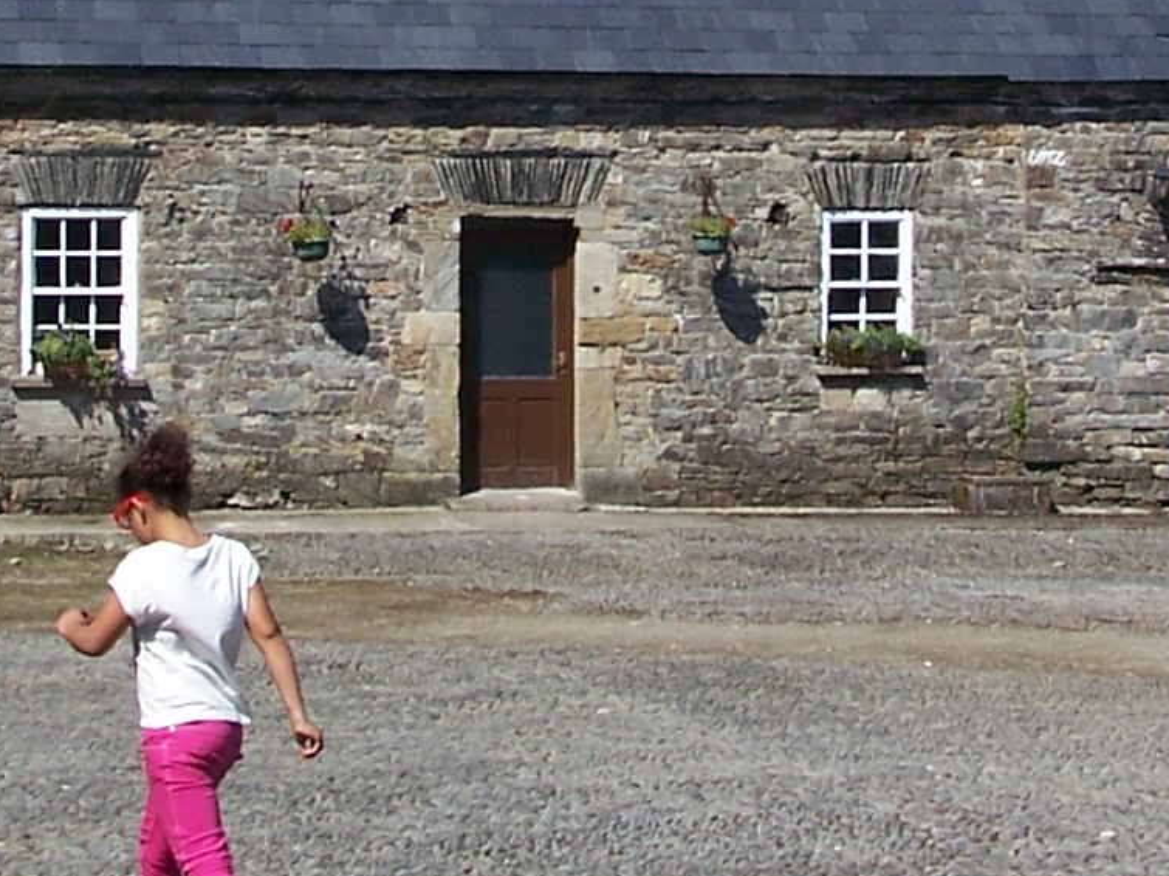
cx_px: 636
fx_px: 3917
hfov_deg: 17.0
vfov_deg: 12.6
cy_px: -17
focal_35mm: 116
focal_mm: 6.3
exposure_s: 1/350
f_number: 5.6
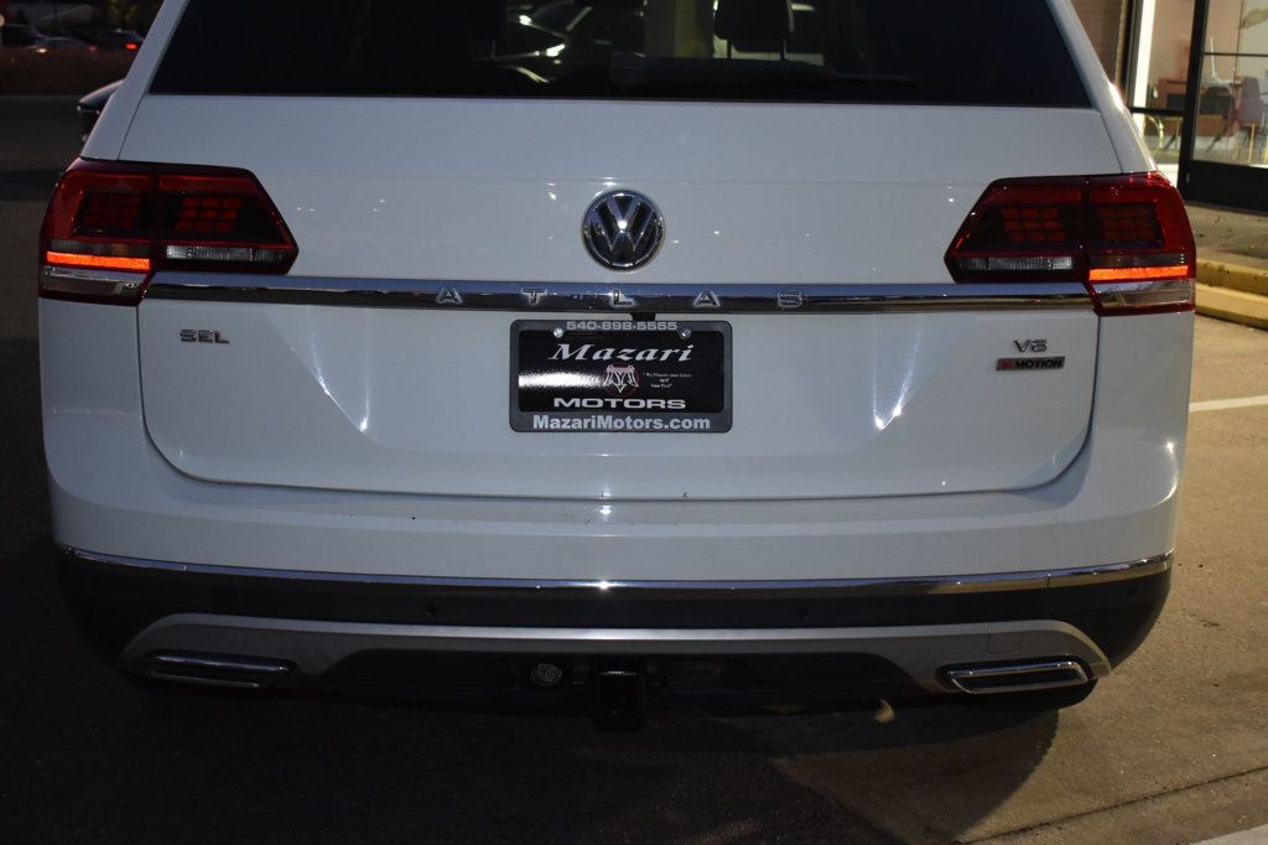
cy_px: 422
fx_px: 1584
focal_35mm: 45
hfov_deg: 43.6
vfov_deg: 29.8
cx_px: 634
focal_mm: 30
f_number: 4.2
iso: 1250
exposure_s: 1/30
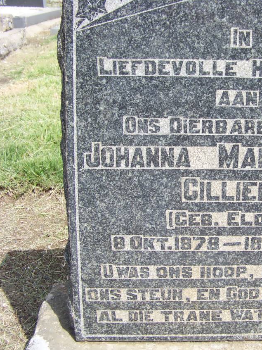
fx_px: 515
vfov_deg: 37.5
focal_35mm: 51
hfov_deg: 27.5
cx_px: 238
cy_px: 182
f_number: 2.8
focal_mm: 5.85
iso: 64
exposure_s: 1/800
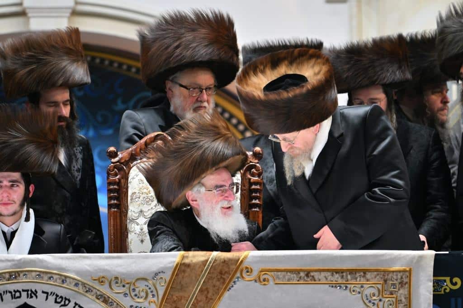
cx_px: 232
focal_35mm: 300
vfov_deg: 4.6
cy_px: 154
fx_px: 3857
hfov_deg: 6.9
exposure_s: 1/250
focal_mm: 200
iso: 200
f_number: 2.8
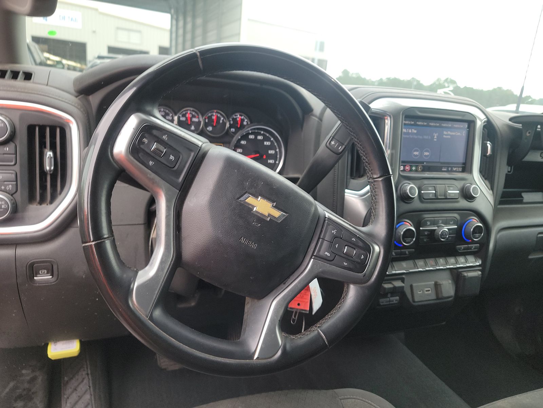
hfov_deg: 71.6
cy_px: 204
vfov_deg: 56.8
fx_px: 376
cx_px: 272
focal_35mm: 24
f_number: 1.8
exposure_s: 1/59
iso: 97
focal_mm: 6.7
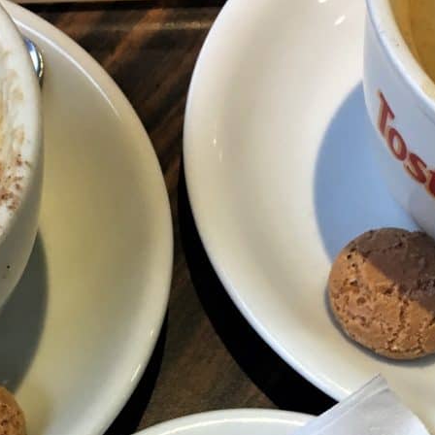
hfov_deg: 28.1
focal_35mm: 61
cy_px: 408
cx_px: 162
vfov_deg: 27.0
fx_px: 867
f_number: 2.2
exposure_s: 1/33
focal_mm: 4.15
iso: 100
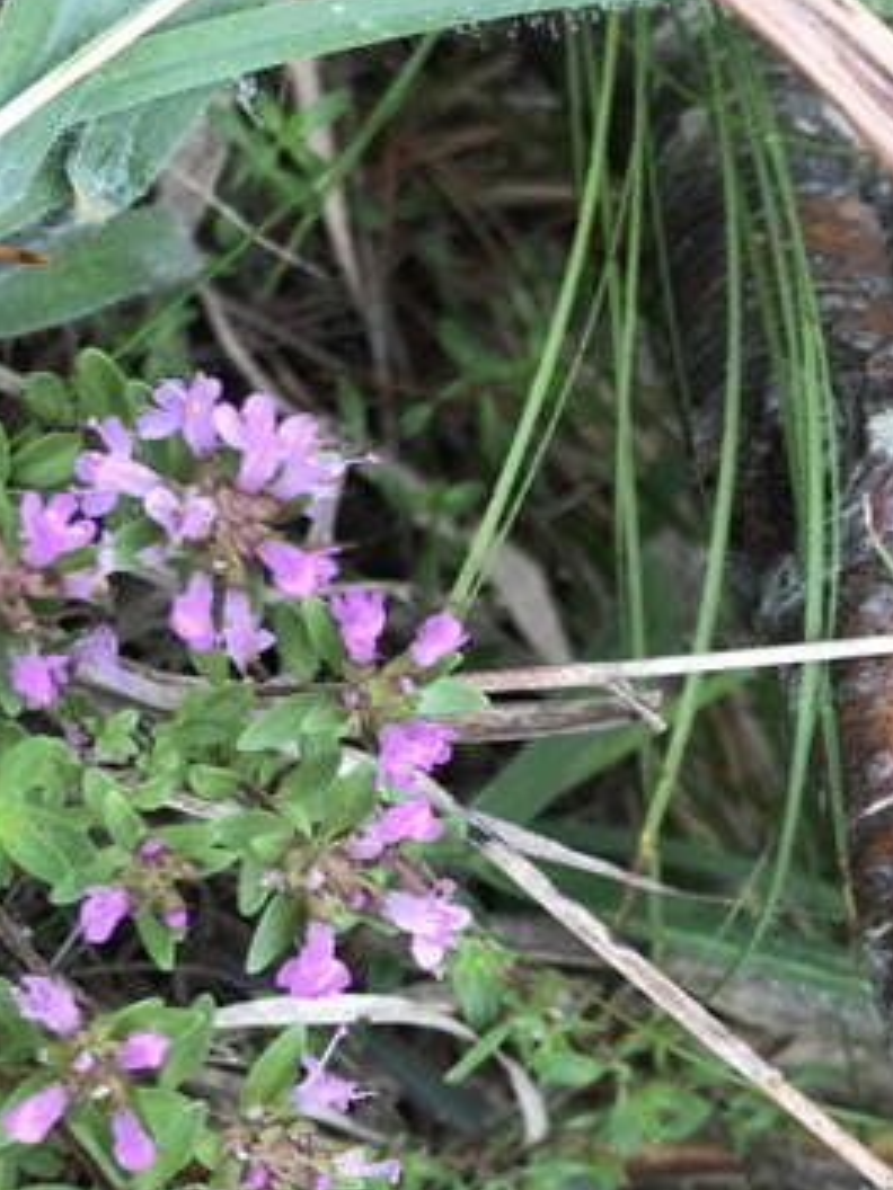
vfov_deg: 35.8
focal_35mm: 53
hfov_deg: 27.5
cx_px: 352
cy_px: 810
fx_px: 1823
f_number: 1.8
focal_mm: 3.99
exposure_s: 1/60
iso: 32
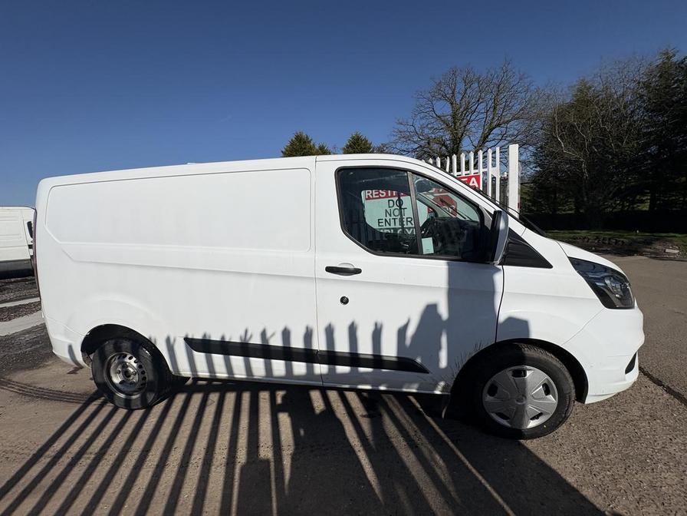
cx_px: 344
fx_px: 278
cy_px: 258
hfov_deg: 102.1
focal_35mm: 14
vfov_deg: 85.7
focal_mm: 2.22
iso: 40
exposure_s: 1/6135
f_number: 2.2
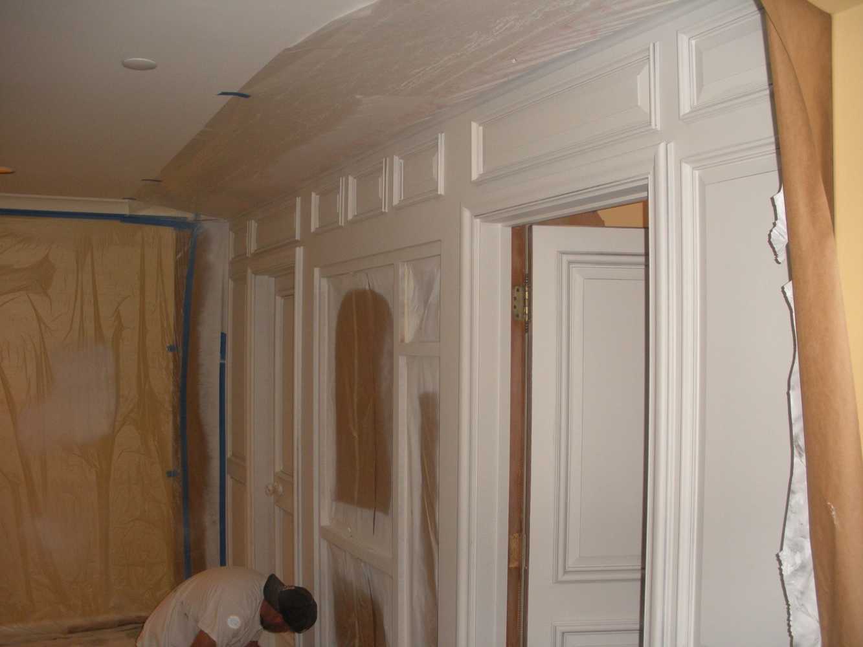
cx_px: 432
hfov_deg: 51.4
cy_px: 324
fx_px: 898
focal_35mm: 36
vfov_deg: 39.7
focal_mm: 6.3
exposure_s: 1/60
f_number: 3.5
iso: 172
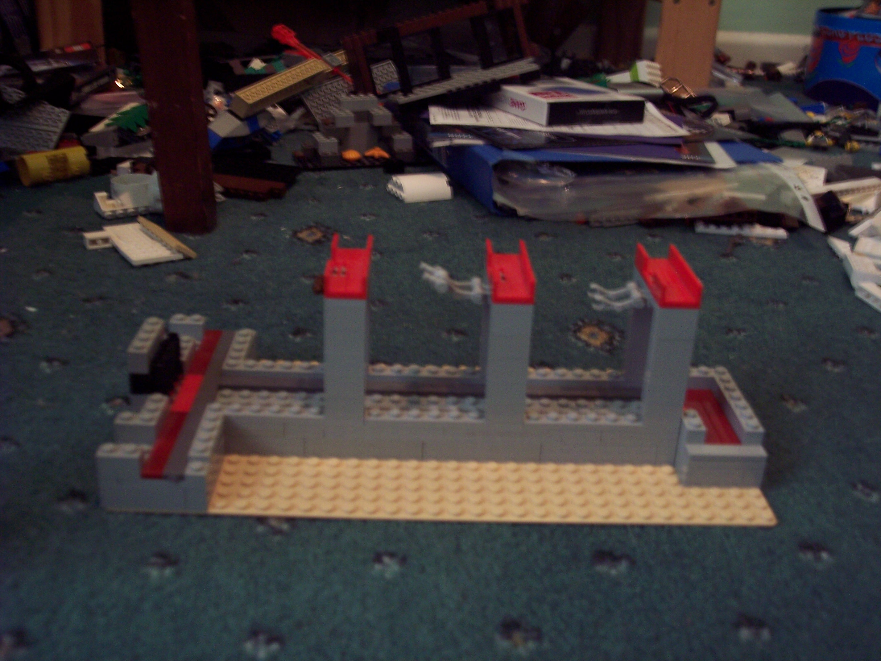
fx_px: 993
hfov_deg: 47.9
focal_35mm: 39
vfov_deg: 36.8
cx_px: 440
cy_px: 330
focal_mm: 8
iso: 200
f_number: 3.4
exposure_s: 1/8
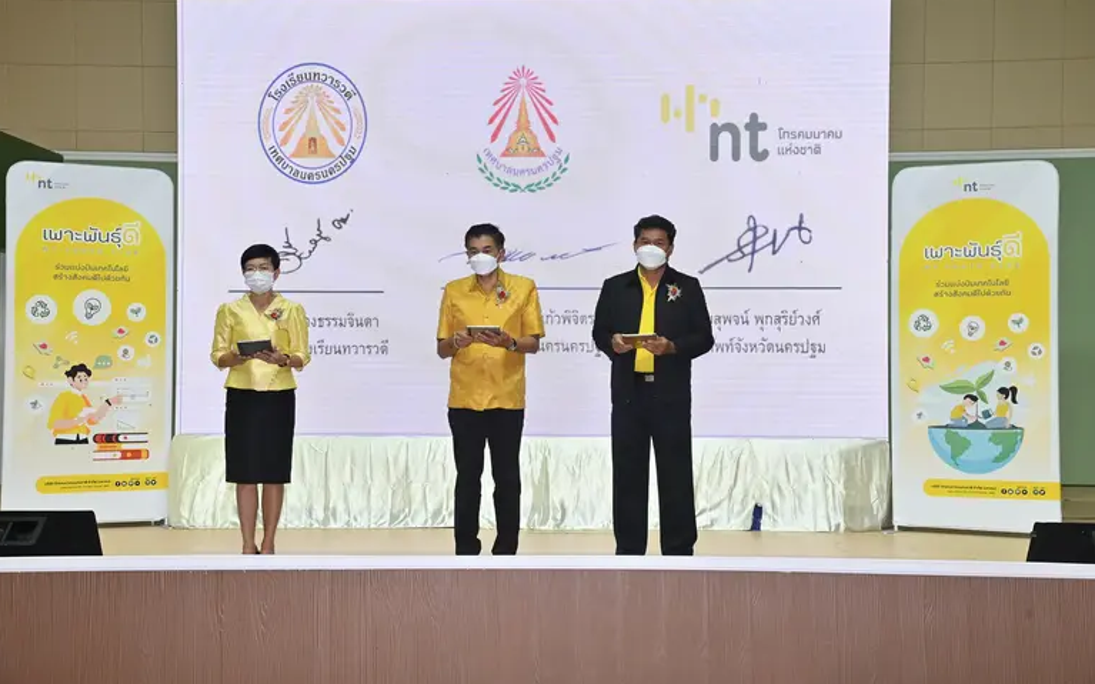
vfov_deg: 22.7
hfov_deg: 35.7
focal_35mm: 57
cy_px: 319
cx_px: 548
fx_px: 1701
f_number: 8
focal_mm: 55
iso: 1000
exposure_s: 1/200
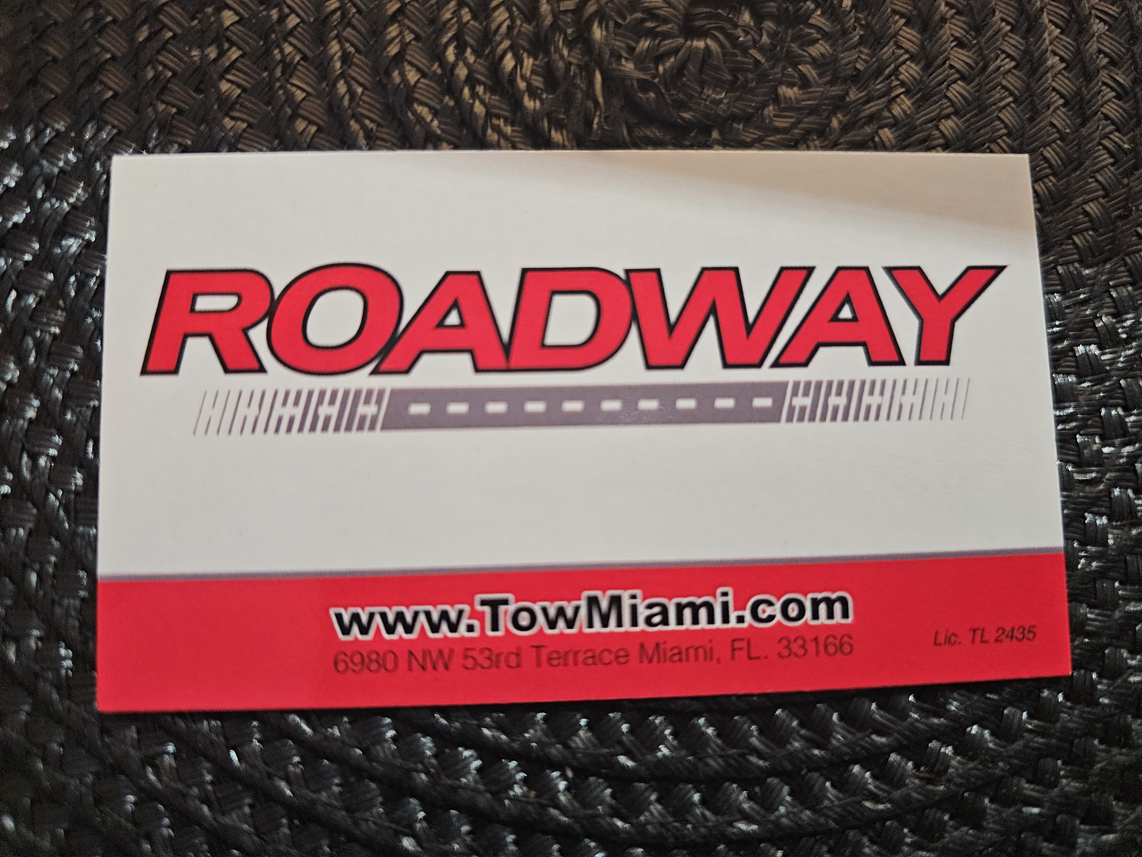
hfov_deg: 73.9
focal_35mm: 23
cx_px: 571
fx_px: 759
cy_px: 428
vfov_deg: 58.9
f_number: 1.7
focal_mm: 6.3
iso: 640
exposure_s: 1/41
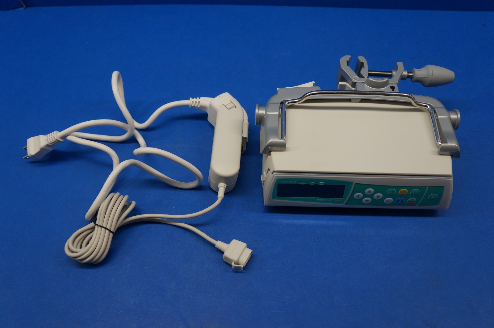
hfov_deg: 62.0
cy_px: 164
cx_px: 247
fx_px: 411
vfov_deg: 43.5
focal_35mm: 30
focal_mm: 20
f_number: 4
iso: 200
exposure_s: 1/160
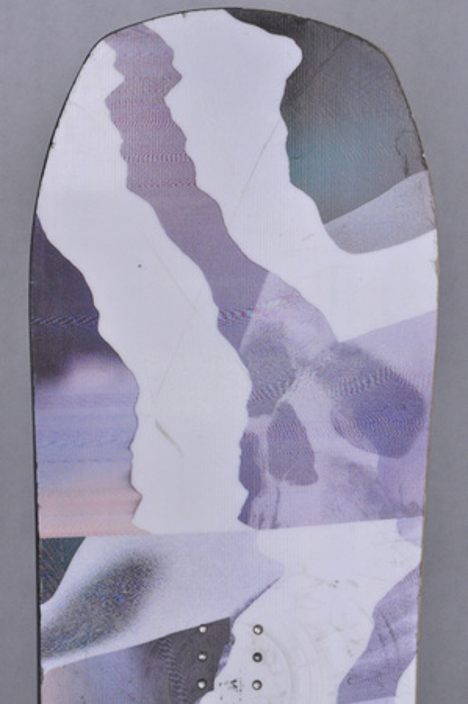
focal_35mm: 112
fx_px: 2199
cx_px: 234
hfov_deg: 12.2
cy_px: 352
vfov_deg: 18.2
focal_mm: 75
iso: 3200
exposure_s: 1/125
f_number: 11
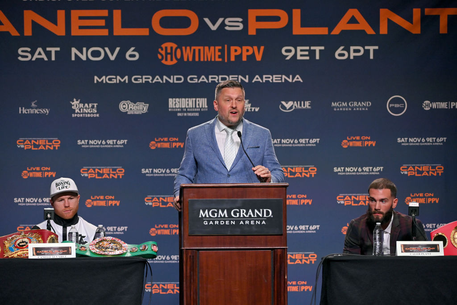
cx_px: 228
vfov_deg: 6.9
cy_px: 152
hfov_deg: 10.3
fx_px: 2539
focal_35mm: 200
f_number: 4
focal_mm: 200
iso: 4000
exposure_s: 1/640
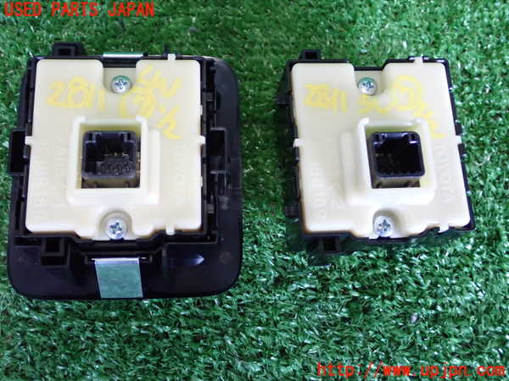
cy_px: 190
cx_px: 254
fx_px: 647
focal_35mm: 44
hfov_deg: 42.9
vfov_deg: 32.9
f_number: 2.9
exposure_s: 1/40
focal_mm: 7.84
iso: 1000
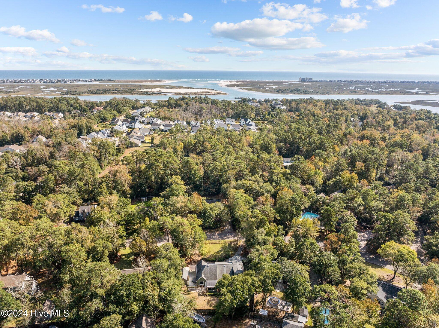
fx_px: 304
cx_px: 220
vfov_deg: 56.8
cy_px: 164
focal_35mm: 24
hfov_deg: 71.6
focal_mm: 12.29
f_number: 2.8
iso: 220
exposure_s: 1/320
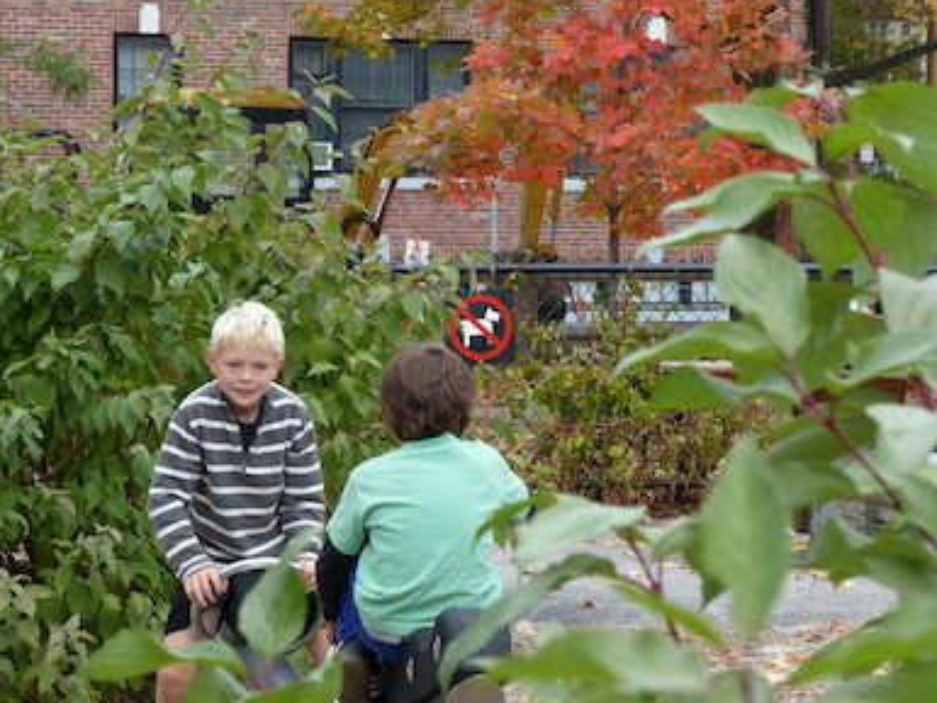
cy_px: 418
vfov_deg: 8.1
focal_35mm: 184
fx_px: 4982
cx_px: 291
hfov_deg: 10.7
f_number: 4
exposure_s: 1/200
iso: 100
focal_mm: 23.9
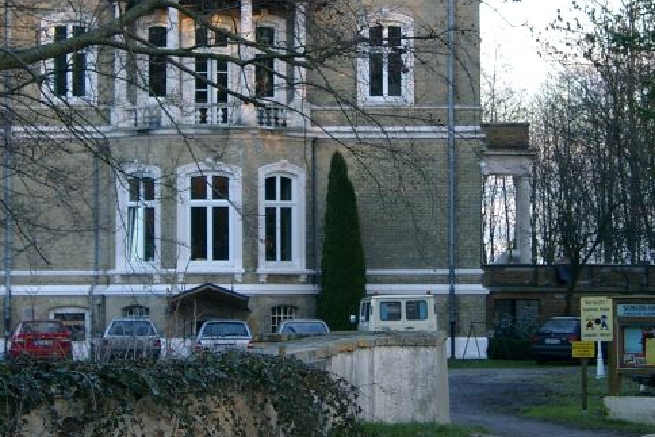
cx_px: 329
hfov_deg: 11.9
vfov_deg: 8.0
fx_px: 3130
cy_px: 87
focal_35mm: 172
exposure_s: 1/102
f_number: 2
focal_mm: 20.74
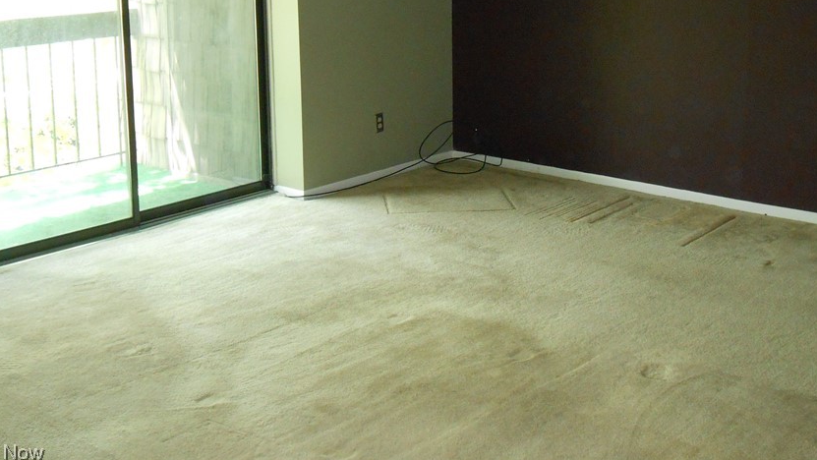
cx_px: 452
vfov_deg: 23.2
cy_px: 91
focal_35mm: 51
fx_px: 1105
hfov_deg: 40.5
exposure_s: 1/30
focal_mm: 6.8
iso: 500
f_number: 4.2
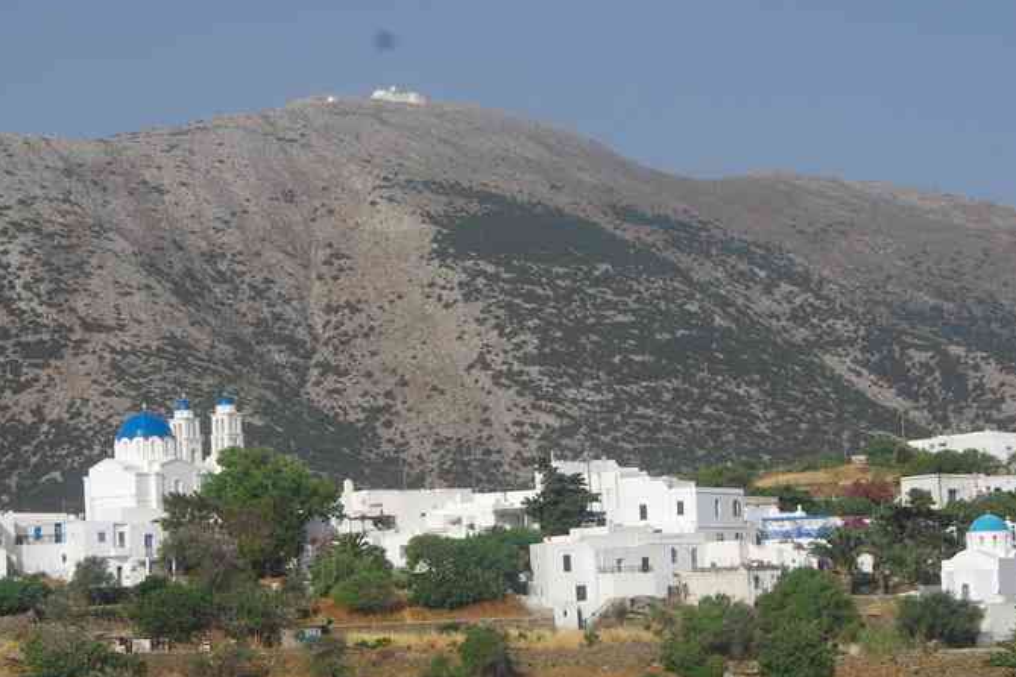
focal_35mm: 112
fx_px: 3161
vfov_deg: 12.2
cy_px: 443
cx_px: 315
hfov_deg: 18.2
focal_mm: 50
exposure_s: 1/125
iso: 200
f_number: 11
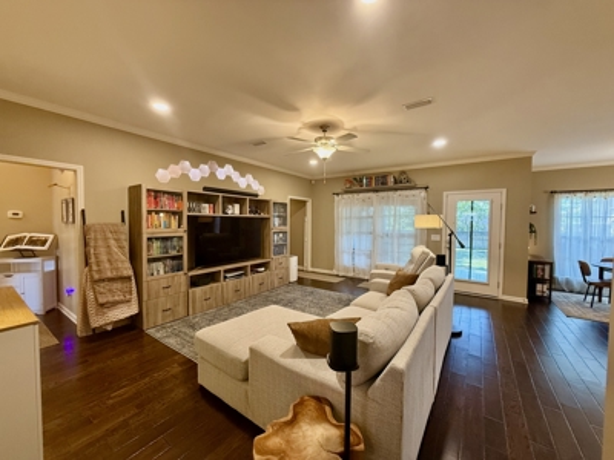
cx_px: 307
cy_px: 230
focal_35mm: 14
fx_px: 248
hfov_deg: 102.1
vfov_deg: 85.7
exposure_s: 1/60
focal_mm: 2.22
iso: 320
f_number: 2.2
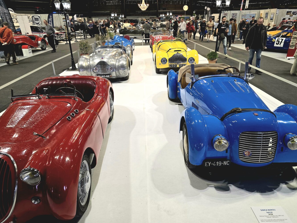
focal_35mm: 24
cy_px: 112
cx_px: 153
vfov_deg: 56.8
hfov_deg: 71.6
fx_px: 206
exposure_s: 1/101
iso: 160
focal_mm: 6.3
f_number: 1.7
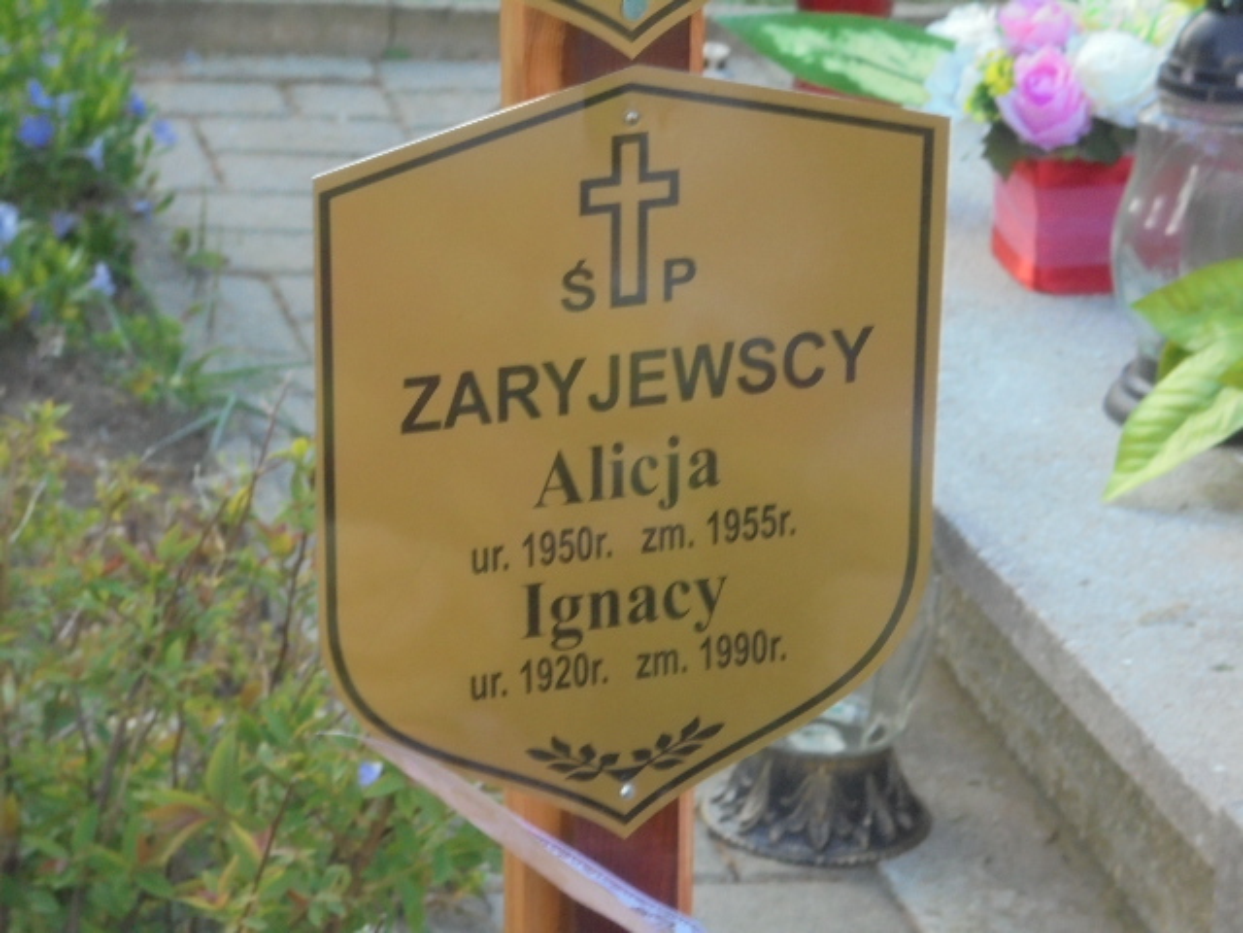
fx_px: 5602
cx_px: 622
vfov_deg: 9.5
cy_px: 466
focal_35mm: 156
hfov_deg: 12.7
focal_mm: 27.6
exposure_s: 1/125
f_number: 6.5
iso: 320
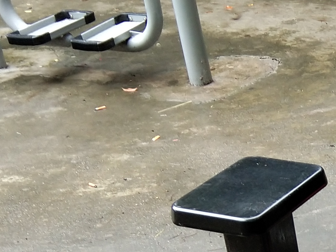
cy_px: 315
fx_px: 1136
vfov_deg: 12.3
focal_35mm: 117
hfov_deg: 15.0
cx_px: 567
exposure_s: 1/50
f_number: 2.2
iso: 64
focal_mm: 3.69
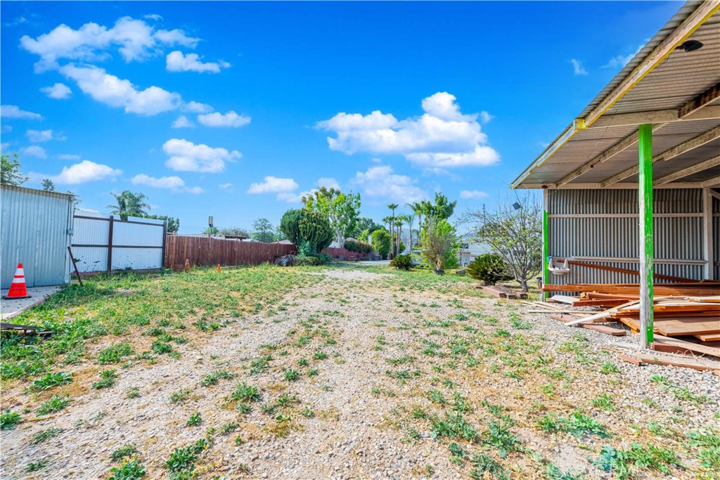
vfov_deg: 81.2
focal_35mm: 14
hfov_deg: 104.2
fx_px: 280
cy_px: 240
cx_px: 360
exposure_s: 1/4000
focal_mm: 14
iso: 800
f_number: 11
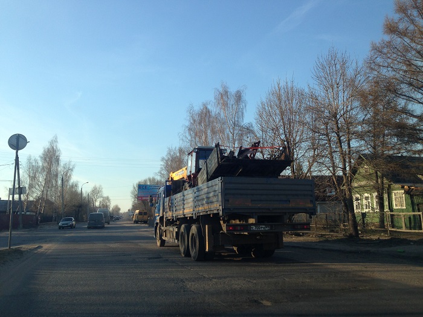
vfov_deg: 42.9
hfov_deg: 55.4
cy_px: 158
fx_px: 403
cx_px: 212
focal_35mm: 33
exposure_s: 1/452
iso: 50
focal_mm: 4.12
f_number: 2.4
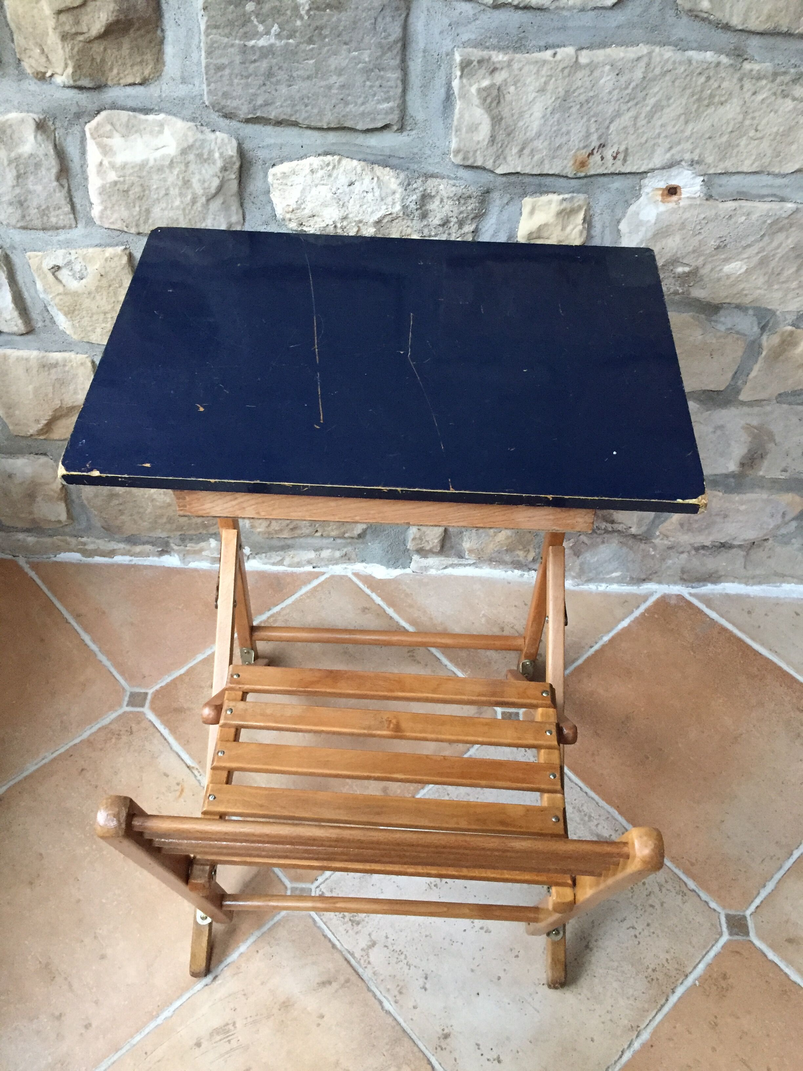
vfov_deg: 61.7
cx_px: 402
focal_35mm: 29
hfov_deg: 48.2
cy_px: 536
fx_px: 897
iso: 250
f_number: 2.2
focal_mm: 4.15
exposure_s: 1/25
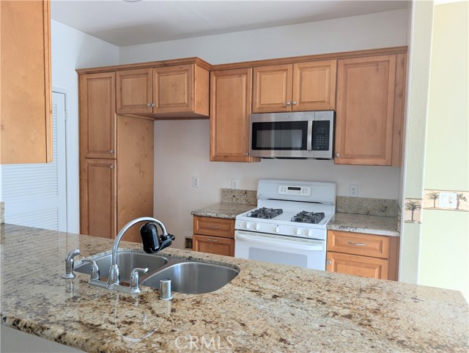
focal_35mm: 24
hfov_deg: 71.6
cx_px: 234
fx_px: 325
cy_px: 176
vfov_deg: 56.9
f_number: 1.68
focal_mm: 6.9
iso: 17
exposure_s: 1/43.7
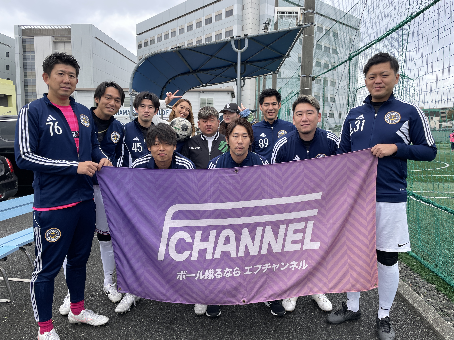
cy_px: 170
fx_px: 341
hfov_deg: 67.3
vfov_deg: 53.1
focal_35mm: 26
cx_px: 227
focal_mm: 4.2
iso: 32
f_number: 1.6
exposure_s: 1/410
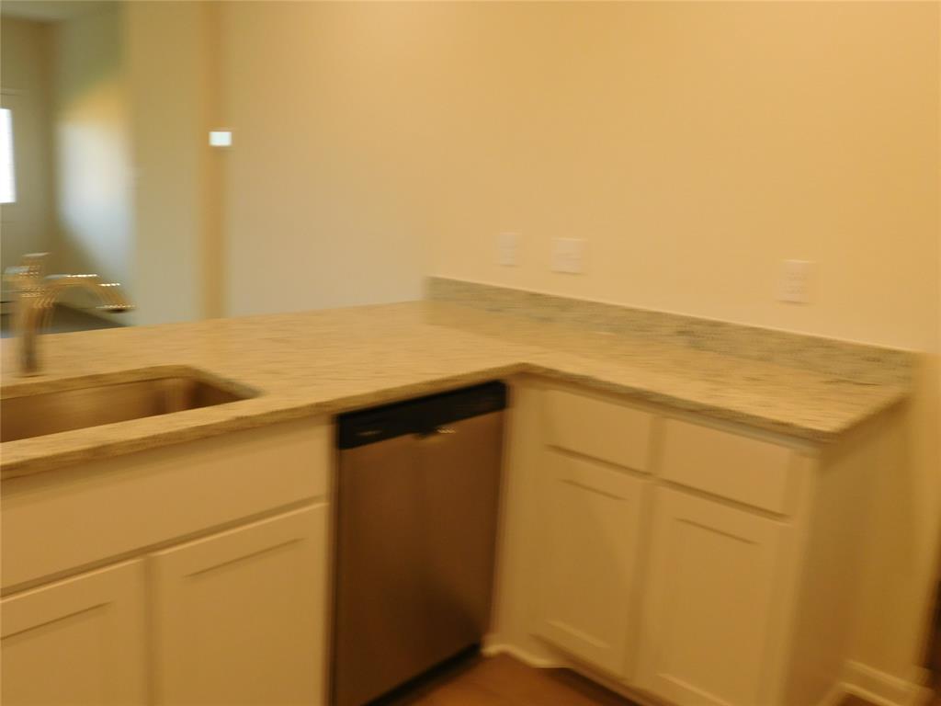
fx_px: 816
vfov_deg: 46.8
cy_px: 353
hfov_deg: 60.0
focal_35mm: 30
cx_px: 470
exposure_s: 1/30
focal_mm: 5.3
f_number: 3.2
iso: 160
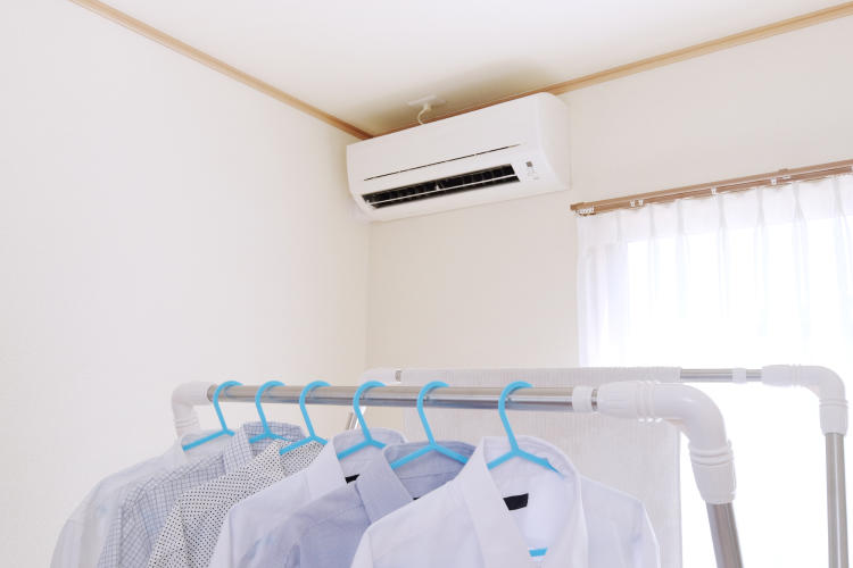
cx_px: 426
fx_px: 687
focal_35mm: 29
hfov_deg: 63.7
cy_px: 284
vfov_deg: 45.0
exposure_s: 1/30
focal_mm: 19.1
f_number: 8
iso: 200
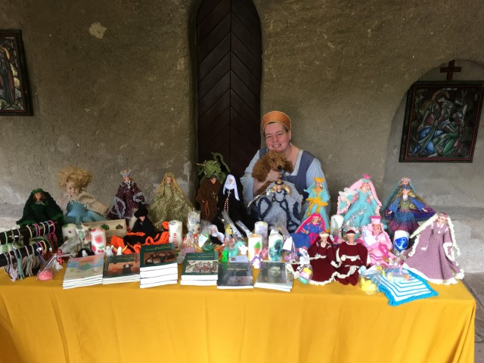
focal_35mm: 29
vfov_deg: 48.2
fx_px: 405
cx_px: 242
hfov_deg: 61.7
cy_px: 182
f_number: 2.2
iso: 64
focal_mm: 4.15
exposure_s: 1/33
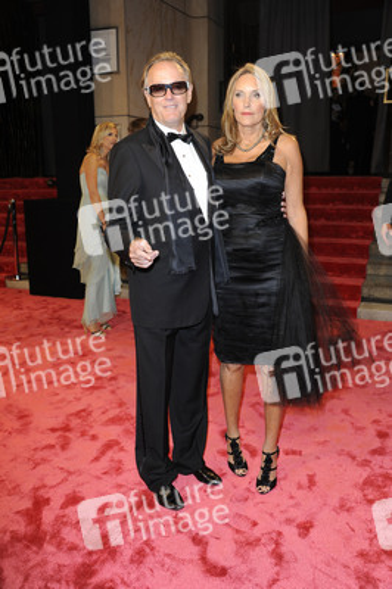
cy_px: 294
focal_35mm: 34
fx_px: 556
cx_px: 196
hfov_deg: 38.8
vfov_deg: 55.8
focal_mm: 34
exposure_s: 1/200
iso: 500
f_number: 5.6
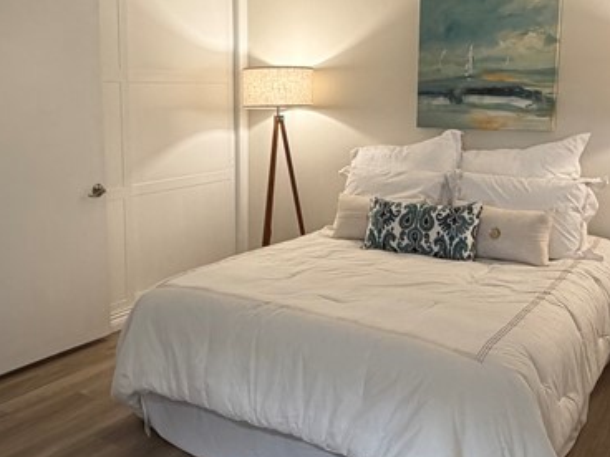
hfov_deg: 47.6
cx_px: 249
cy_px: 184
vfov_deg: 36.7
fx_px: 687
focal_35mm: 39
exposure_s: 1/60
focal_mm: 2.22
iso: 200
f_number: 2.2
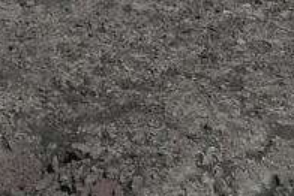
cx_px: 134
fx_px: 1553
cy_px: 36
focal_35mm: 190
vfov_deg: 7.2
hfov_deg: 10.8
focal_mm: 7.5
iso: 100
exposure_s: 1/337
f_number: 6.1
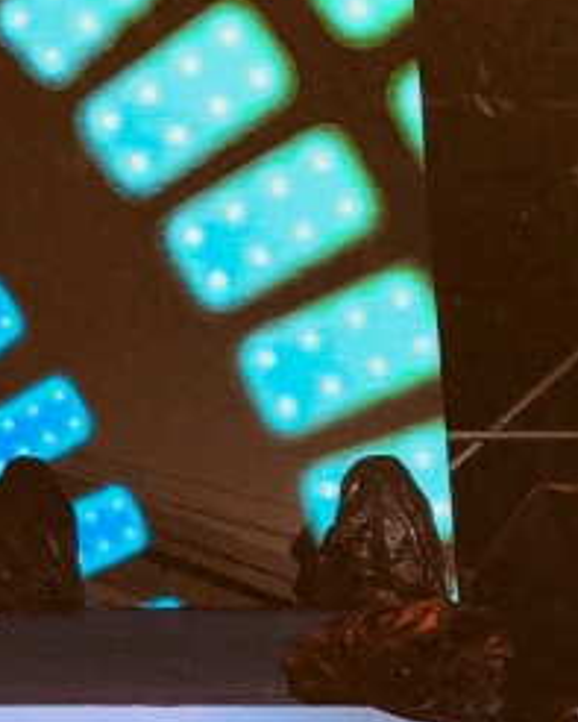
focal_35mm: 111
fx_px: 2372
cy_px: 277
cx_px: -842
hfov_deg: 11.4
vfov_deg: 17.3
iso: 20
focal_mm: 4
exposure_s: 1/484
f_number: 1.8
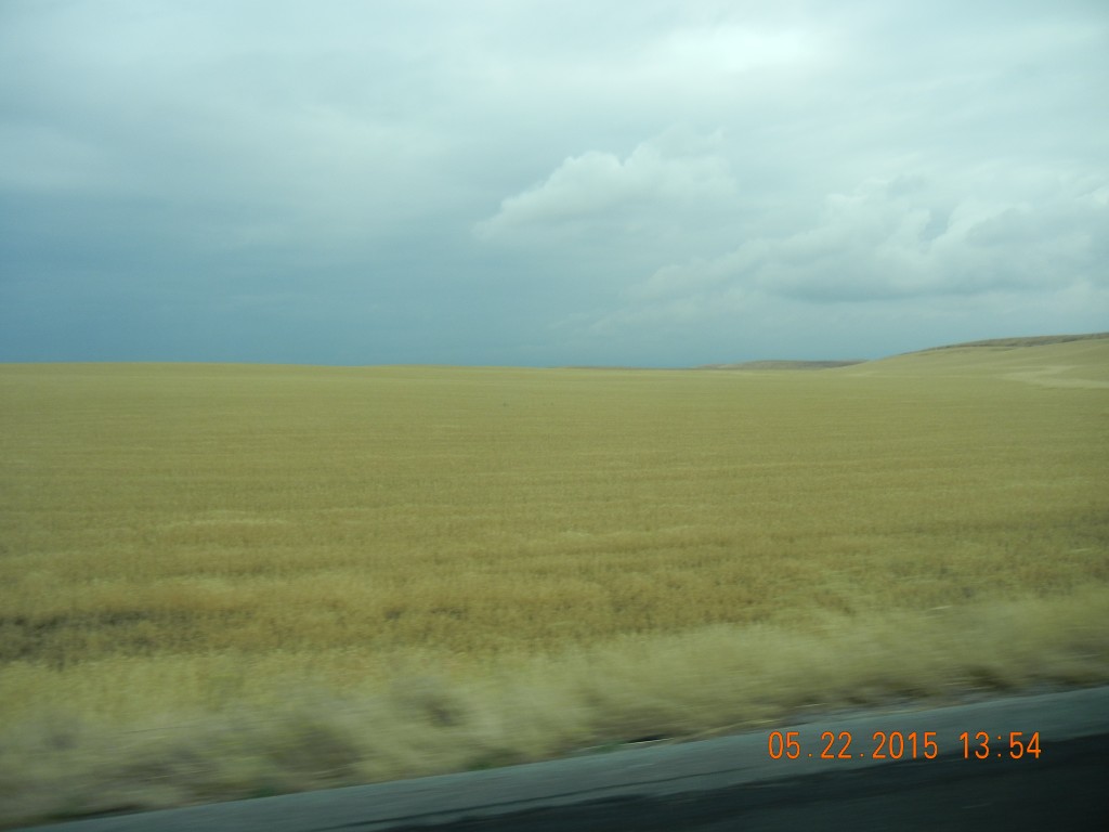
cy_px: 416
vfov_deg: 46.8
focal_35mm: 30
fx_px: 961
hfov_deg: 60.0
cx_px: 554
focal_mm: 5.4
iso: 160
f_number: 7
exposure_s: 1/347
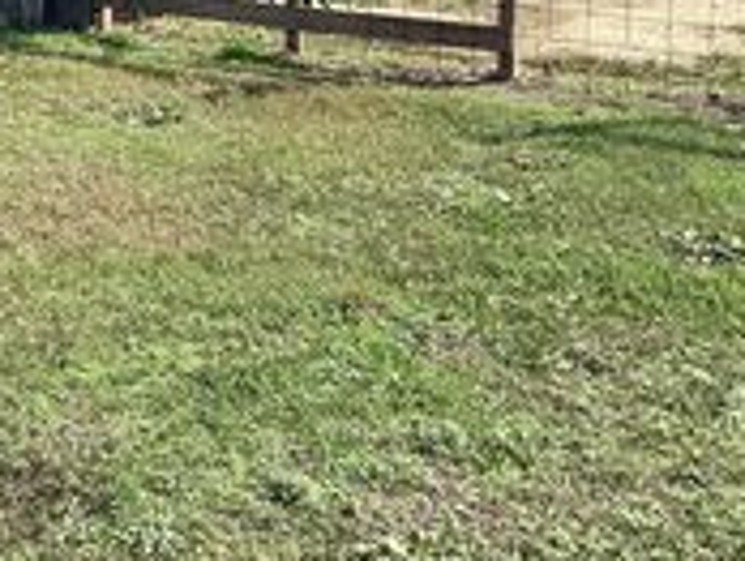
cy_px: -131
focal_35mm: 89
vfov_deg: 15.9
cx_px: -69
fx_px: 1918
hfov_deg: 20.9
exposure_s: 1/1006
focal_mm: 3.3
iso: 25
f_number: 2.4
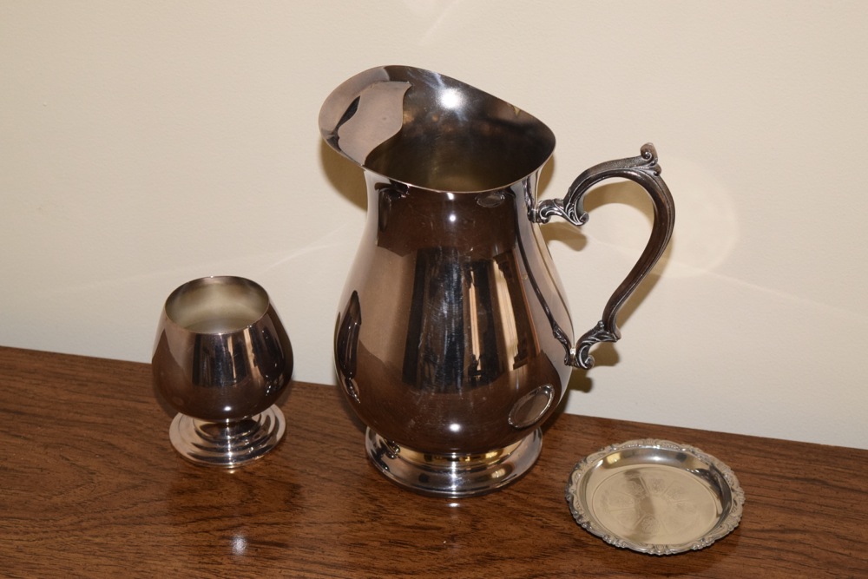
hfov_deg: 24.6
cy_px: 290
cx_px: 434
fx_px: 1989
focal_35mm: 82
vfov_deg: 16.6
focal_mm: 55
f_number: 5.6
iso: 1600
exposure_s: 1/60
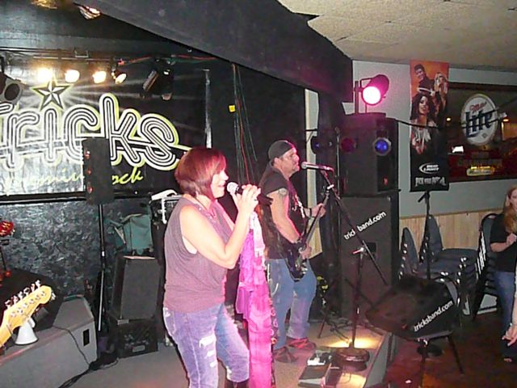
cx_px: 258
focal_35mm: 35
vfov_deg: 40.7
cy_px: 194
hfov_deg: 52.6
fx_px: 523
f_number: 2.8
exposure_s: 1/30
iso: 1600
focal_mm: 5.2
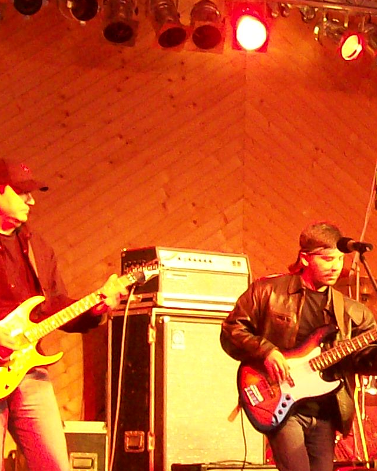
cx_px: 431
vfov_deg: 14.3
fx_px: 1883
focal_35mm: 135
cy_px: 289
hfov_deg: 11.3
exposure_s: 1/11.7
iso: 160
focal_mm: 6
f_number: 2.7
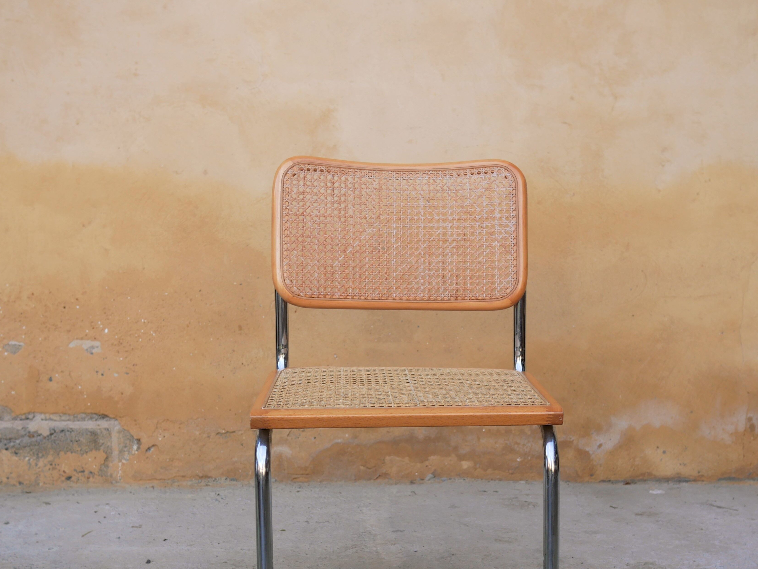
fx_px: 1183
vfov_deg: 26.9
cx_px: 429
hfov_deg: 35.5
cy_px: 382
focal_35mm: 54
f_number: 2.8
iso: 200
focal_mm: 20
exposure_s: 1/320
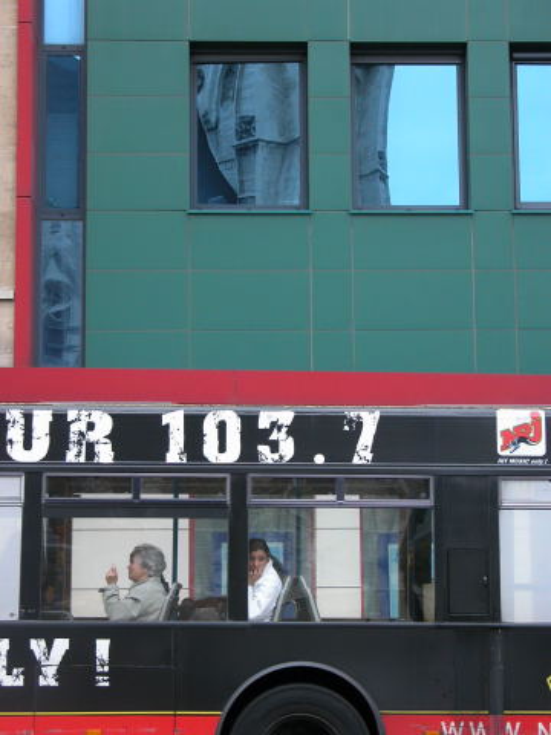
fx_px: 1868
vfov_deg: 22.3
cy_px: 368
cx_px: 276
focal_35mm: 88
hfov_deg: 16.8
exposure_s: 1/166
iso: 200
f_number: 3.5
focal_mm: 22.3
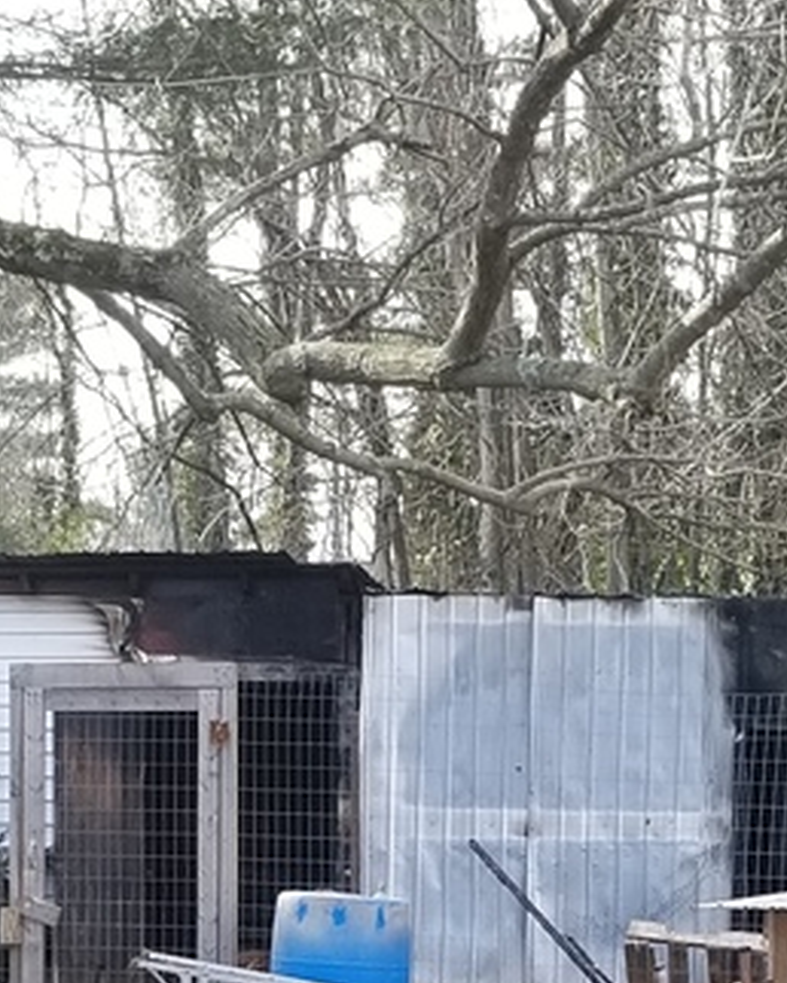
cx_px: 326
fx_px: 1803
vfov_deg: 28.2
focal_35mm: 62
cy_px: 1033
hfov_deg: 24.6
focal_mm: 4.25
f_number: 1.7
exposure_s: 1/340
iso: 50
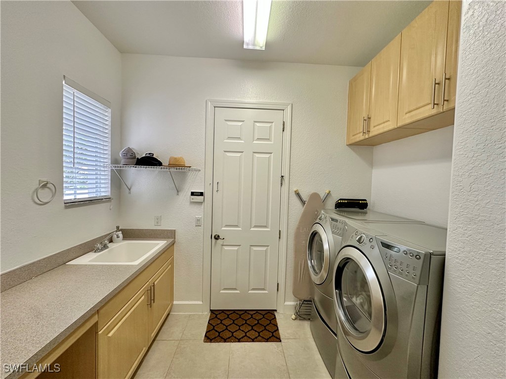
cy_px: 190
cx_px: 253
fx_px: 205
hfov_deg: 102.1
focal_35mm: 14
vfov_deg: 85.7
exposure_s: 1/120
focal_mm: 2.22
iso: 200
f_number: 2.2
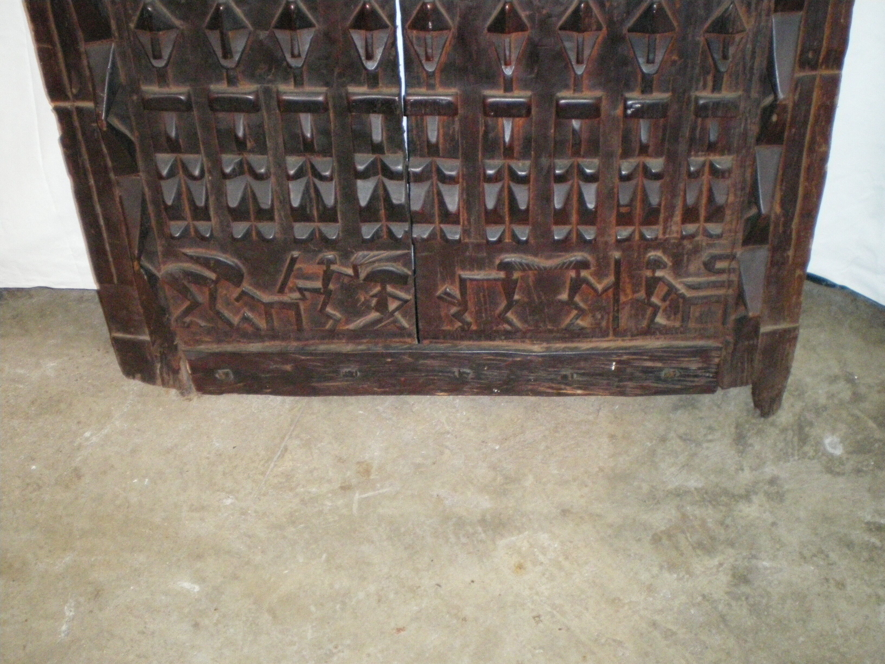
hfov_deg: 44.8
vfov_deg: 34.3
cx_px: 442
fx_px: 1074
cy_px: 332
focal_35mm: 42
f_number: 3.5
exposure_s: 1/50
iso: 800
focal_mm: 7.4
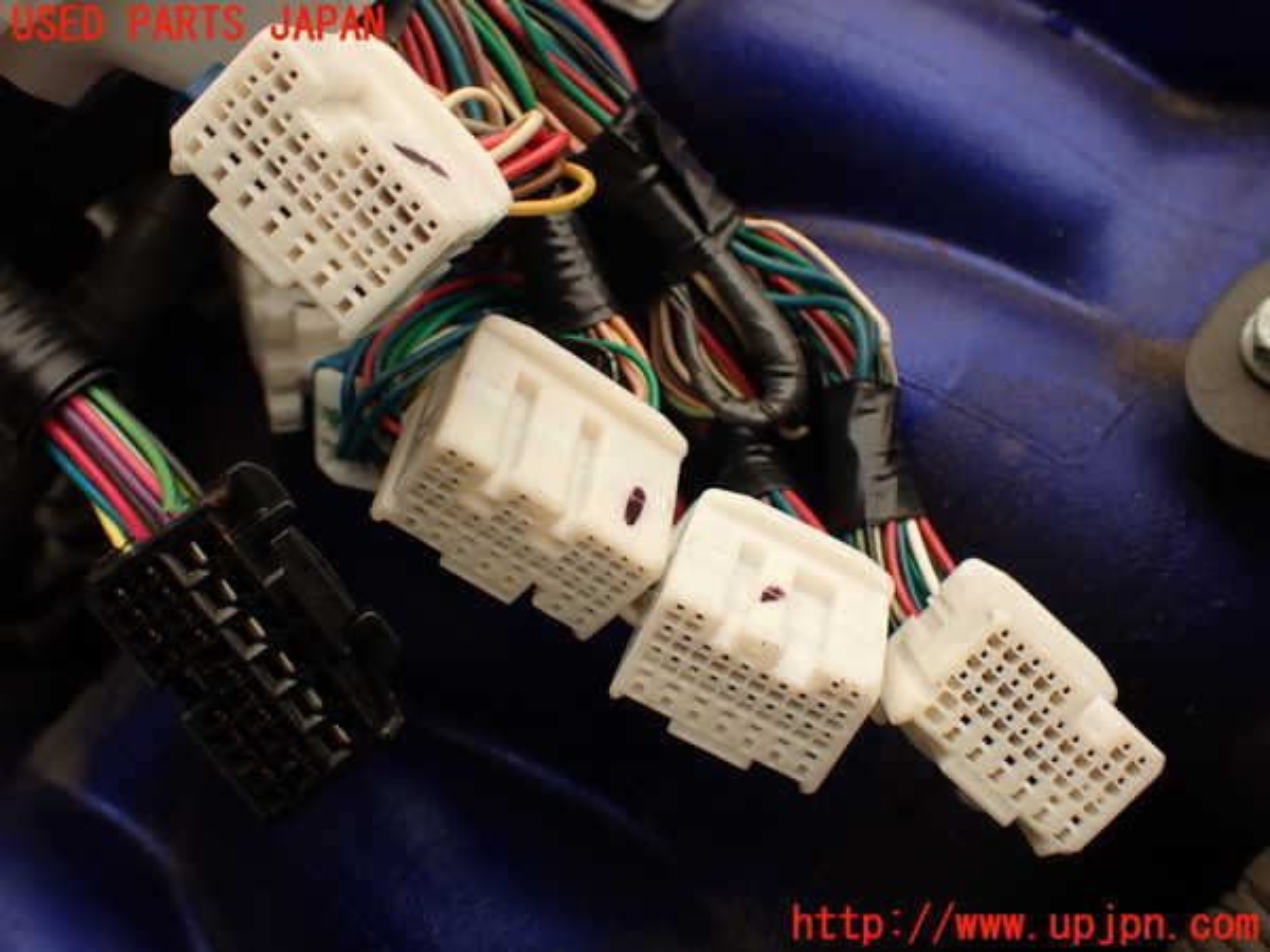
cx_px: 635
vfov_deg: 39.7
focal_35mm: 36
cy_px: 476
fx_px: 1321
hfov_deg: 51.4
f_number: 3.5
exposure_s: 1/200
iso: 100
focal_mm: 6.37
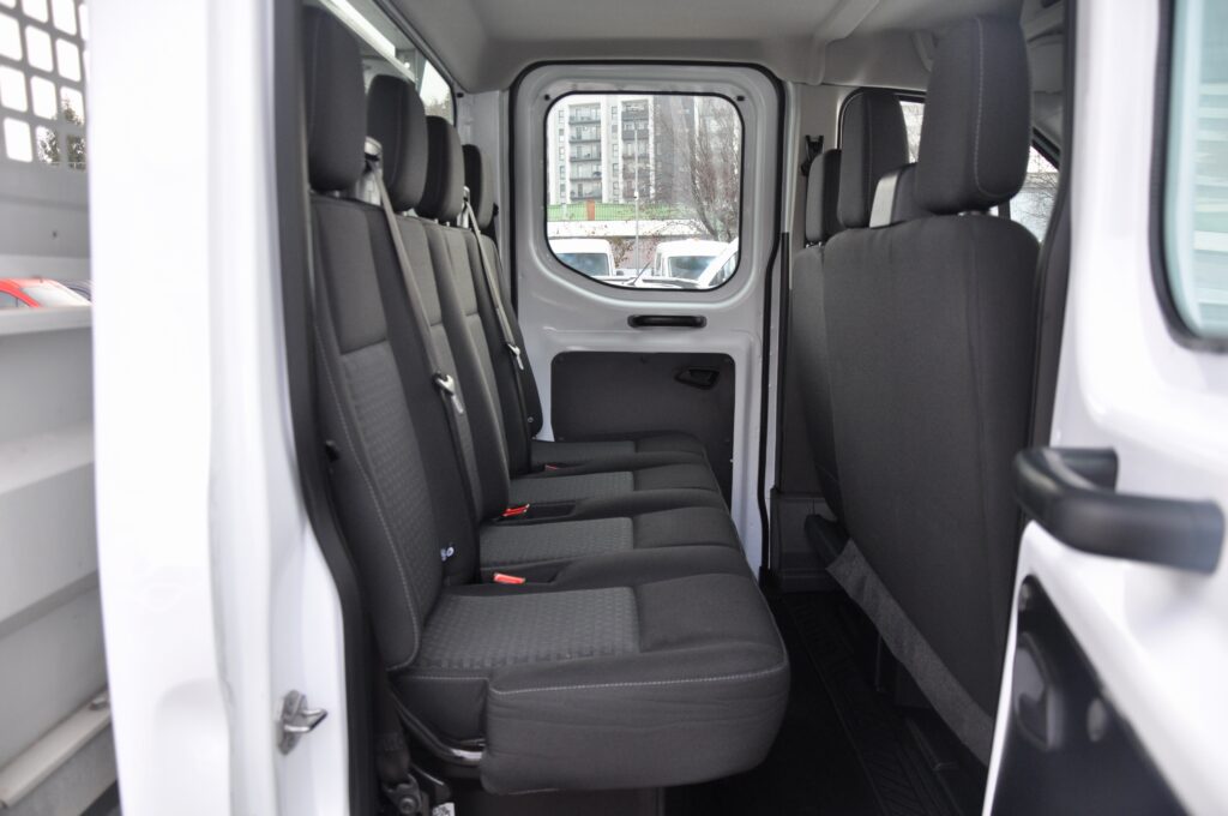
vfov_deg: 47.8
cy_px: 408
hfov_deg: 67.4
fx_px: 920
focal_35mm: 27
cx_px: 614
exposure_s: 1/80
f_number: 4.5
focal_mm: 18
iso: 500
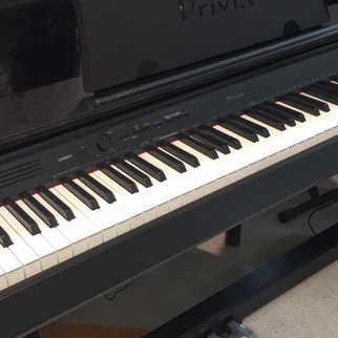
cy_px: 178
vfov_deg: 33.4
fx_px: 563
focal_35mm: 51
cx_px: 185
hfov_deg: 33.4
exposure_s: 1/30
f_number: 2.2
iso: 40
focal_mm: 4.15
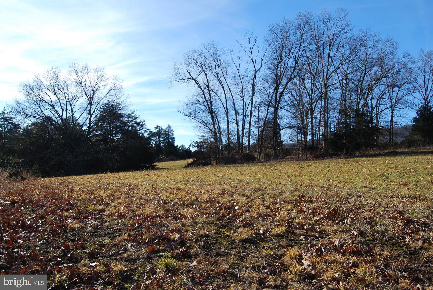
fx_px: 325
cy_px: 145
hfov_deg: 67.3
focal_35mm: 27
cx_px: 216
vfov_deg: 48.0
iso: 100
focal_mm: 18
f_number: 8
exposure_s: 1/200
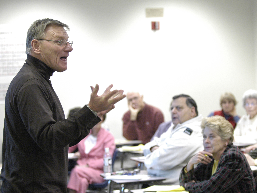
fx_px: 846
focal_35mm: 114
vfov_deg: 13.0
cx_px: 134
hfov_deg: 17.3
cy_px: 96
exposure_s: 1/100
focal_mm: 70
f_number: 4
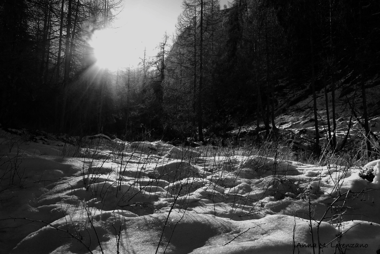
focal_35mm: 39
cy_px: 127
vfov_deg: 34.3
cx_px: 190
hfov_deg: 49.5
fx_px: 412
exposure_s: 1/125
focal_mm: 26
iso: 200
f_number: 8
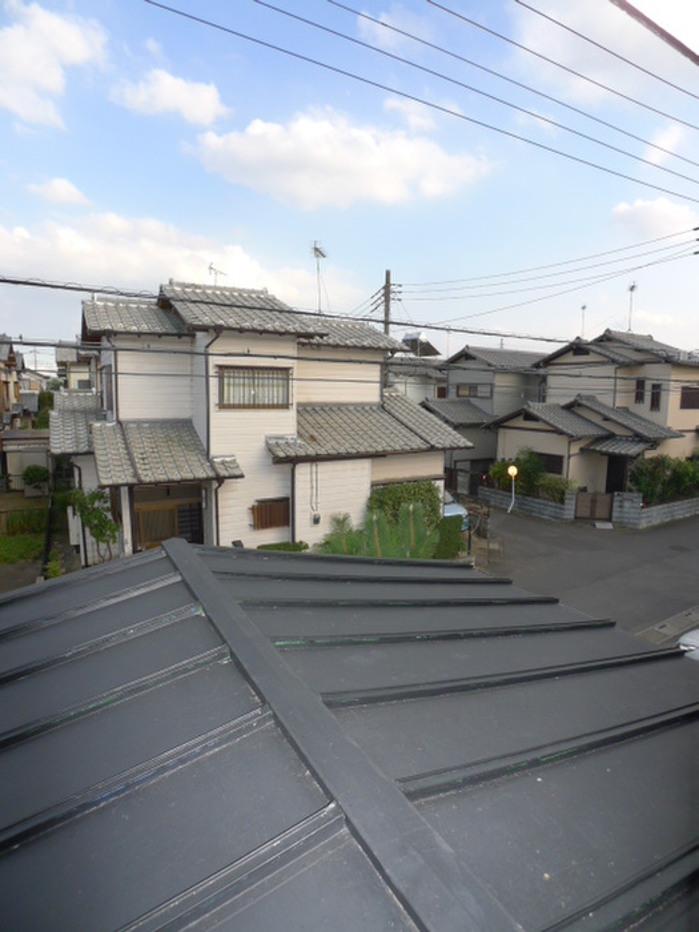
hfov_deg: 71.6
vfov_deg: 87.8
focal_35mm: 18
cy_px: 466
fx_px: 485
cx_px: 350
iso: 100
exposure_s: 1/500
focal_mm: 3.9
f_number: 3.2
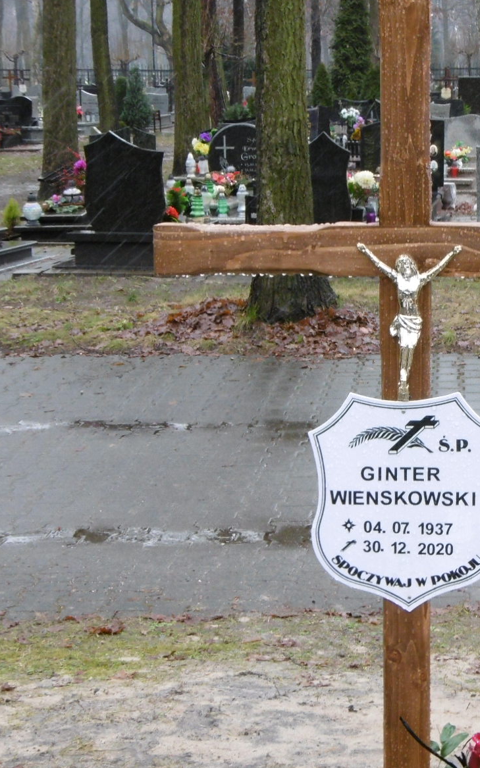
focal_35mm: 80
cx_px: 483
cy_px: 359
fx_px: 1675
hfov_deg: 16.0
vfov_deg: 25.8
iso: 160
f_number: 3.8
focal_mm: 7.7
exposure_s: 1/60
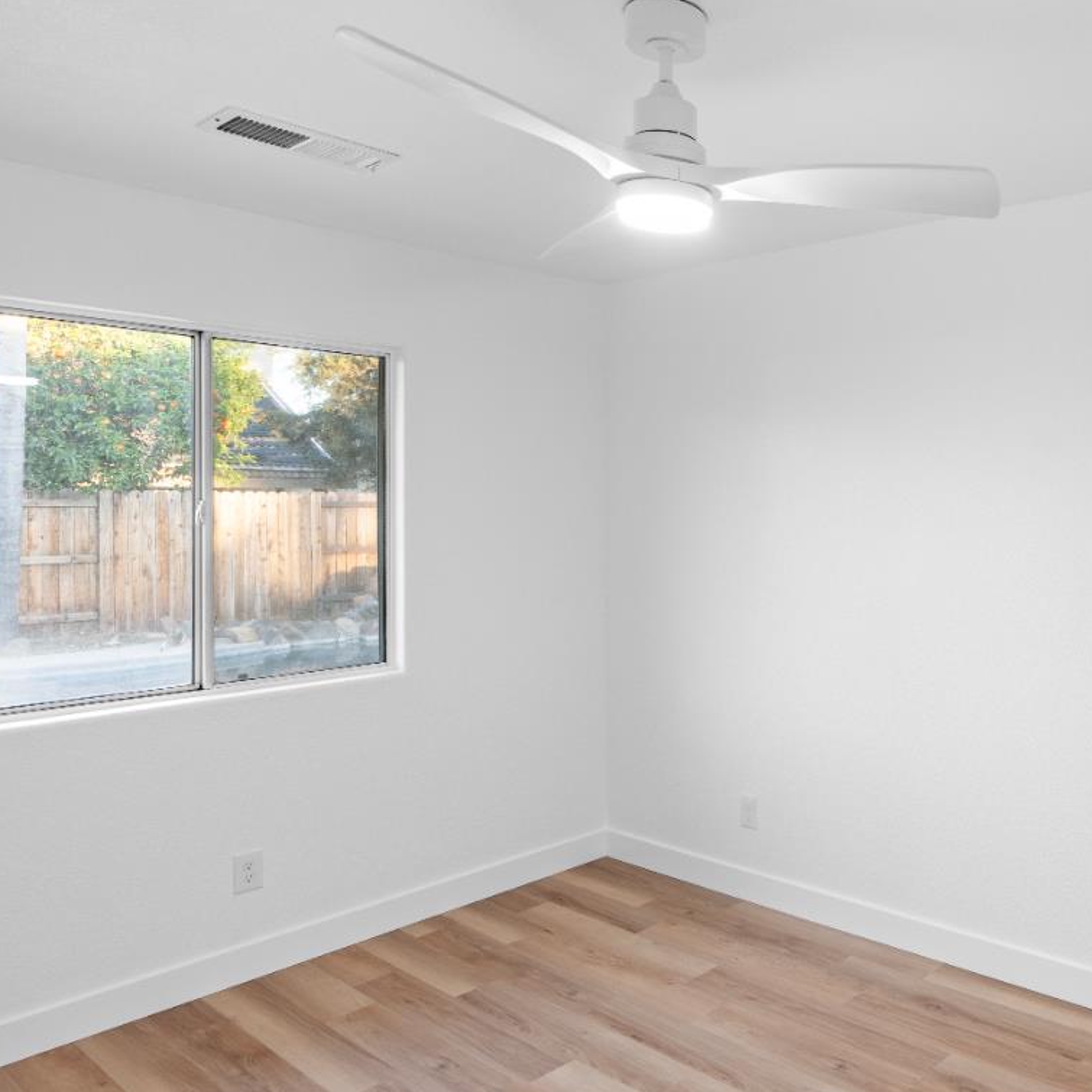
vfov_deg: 59.1
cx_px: 931
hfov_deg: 53.5
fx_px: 964
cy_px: 534
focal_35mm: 27
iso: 200
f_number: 8
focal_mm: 16
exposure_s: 1/1.67
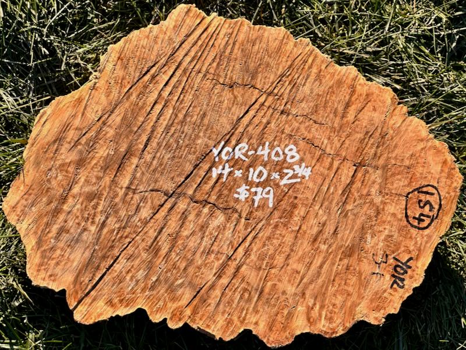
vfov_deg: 19.1
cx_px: 233
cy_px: 175
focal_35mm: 77
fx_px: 1037
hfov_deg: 25.3
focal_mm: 9
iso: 32
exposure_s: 1/174
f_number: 2.8
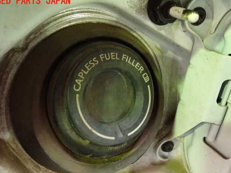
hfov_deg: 52.6
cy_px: 96
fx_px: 234
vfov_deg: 40.7
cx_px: 124
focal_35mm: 35
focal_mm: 5.4
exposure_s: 1/25
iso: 800
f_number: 2.3
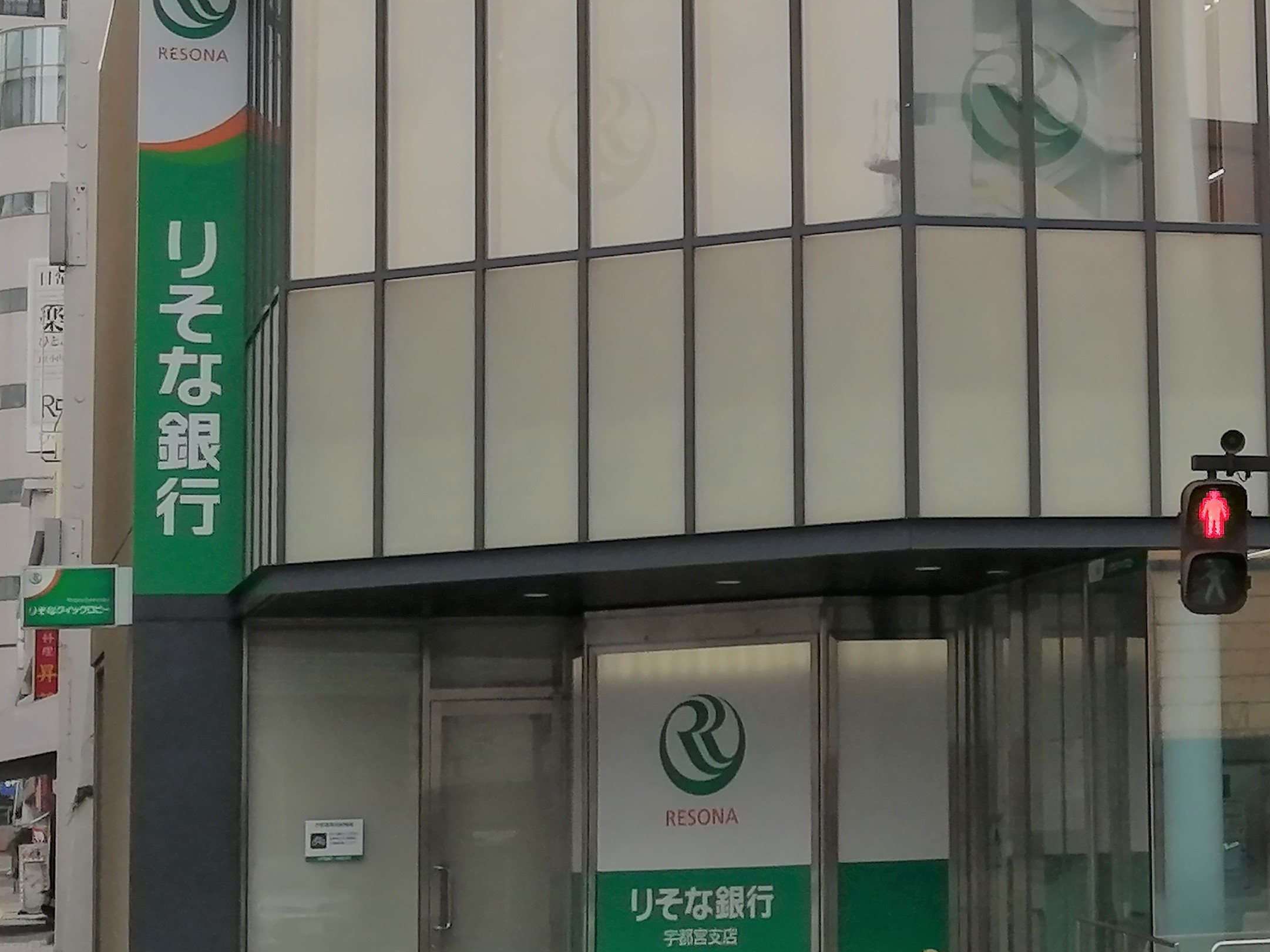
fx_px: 3632
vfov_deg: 14.9
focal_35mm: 99
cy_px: 308
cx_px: 1368
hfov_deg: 19.1
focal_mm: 3.62
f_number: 1.8
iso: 50
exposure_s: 1/1140
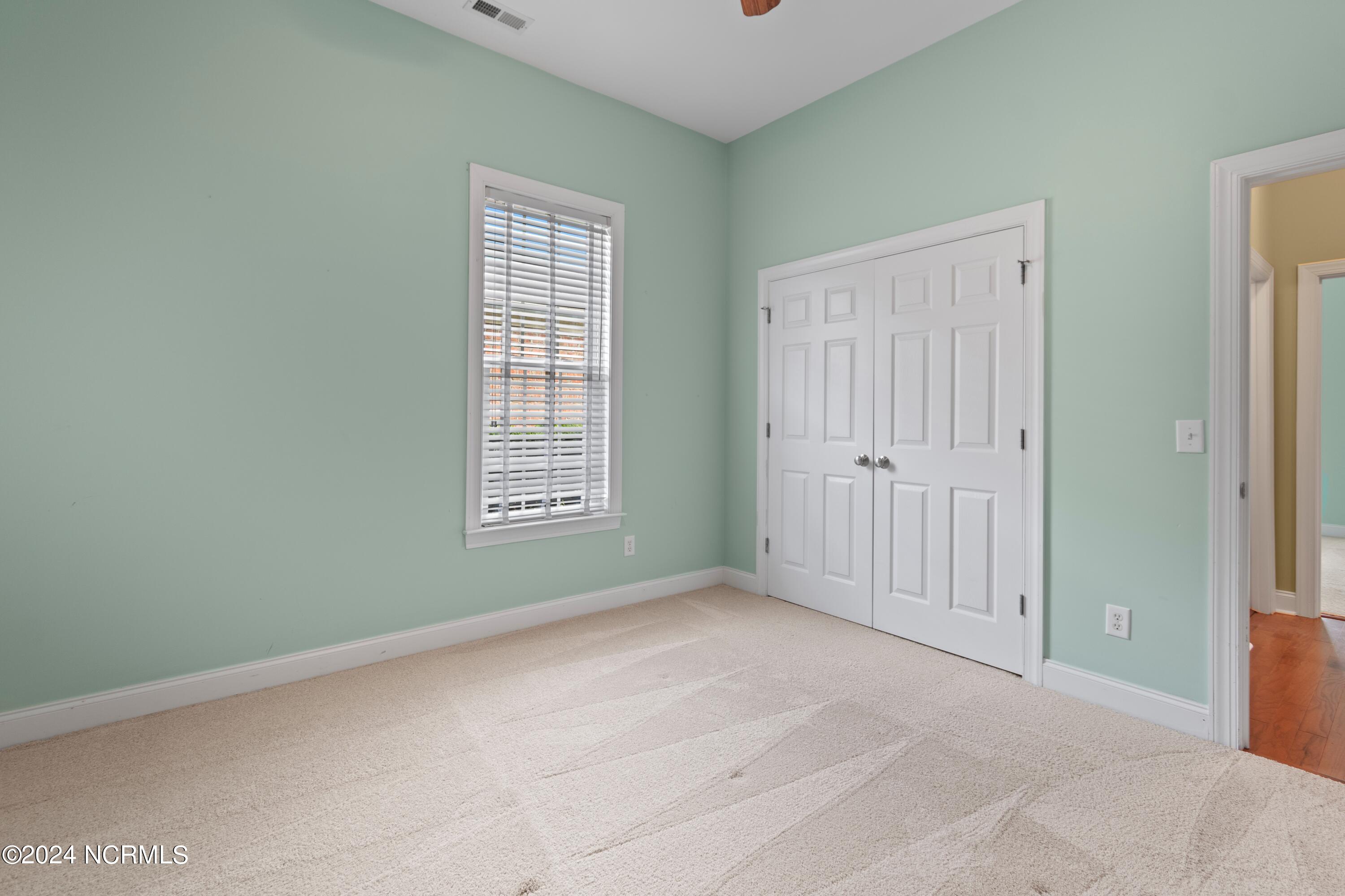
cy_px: 448
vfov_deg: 77.3
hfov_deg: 100.4
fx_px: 560
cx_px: 672
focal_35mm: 15
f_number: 4.5
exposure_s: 1/4
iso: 100
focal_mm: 10
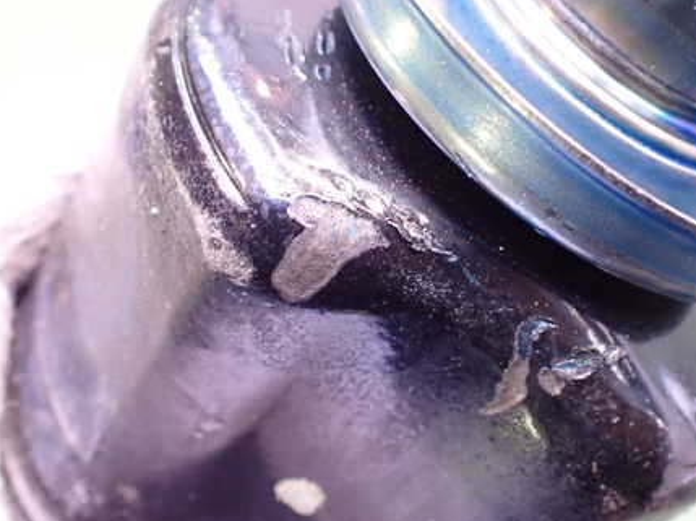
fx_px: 844
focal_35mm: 42
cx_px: 402
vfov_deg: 34.3
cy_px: 271
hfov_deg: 44.7
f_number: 2.3
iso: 800
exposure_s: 1/40
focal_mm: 5.4
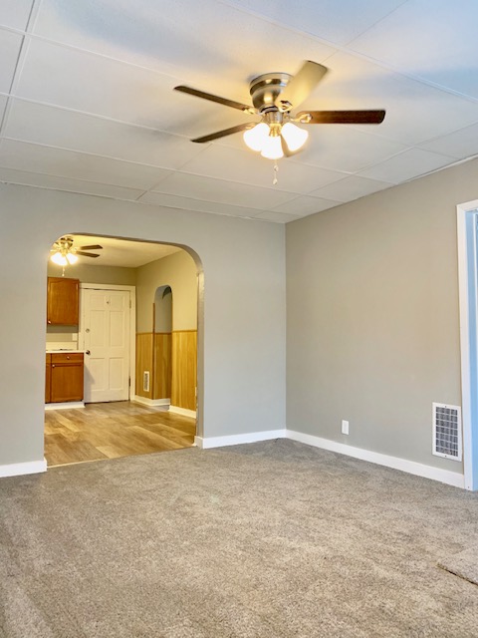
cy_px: 319
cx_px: 239
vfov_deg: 67.3
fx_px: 479
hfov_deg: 53.1
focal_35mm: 26
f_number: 1.8
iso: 250
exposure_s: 1/60
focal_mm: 4.25
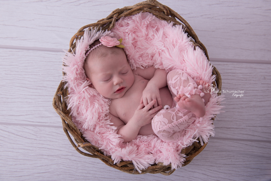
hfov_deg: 53.1
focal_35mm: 36
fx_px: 271
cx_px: 136
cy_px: 90
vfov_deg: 36.9
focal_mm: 36
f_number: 6.3
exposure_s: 1/160
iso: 200
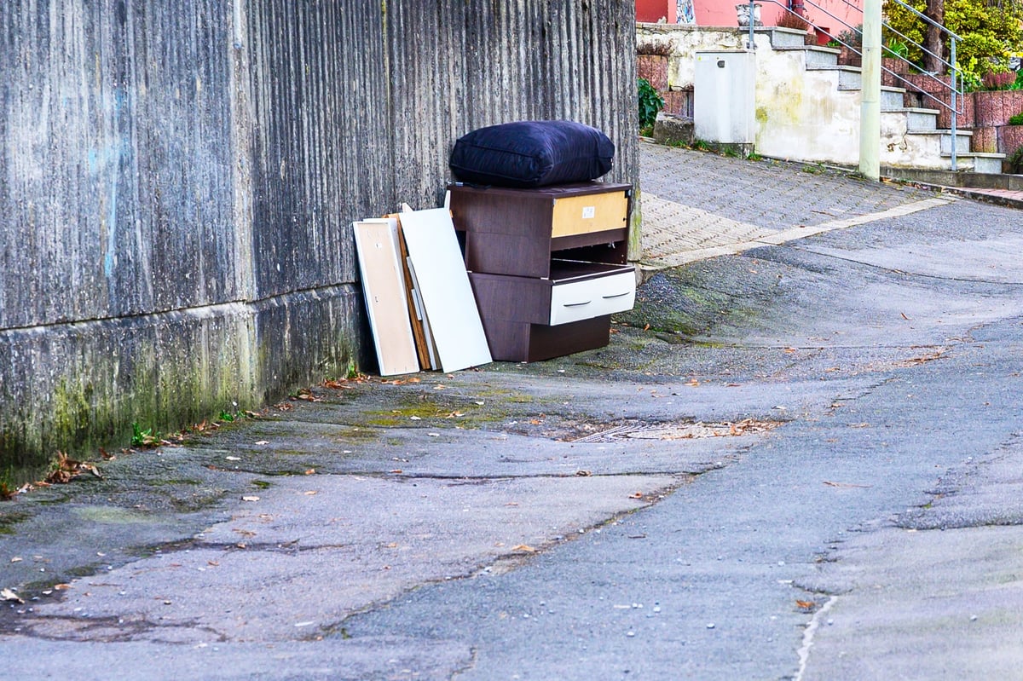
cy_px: 340
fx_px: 2982
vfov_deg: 13.0
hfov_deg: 19.5
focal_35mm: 105
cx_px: 512
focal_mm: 70
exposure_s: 1/60
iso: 320
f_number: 5.6
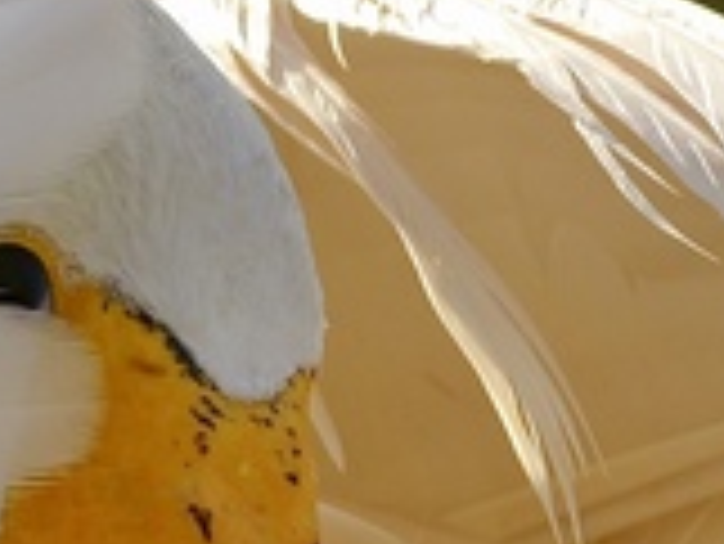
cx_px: -45
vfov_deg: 0.9
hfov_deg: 1.2
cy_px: 501
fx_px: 35854
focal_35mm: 1713
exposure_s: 1/1600
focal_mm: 300
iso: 400
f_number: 4
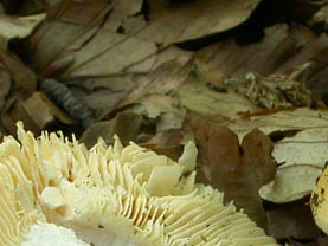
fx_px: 1602
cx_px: 285
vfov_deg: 8.7
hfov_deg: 11.6
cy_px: 260
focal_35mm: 169
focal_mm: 11.5
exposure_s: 1/15
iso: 200
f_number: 8.5
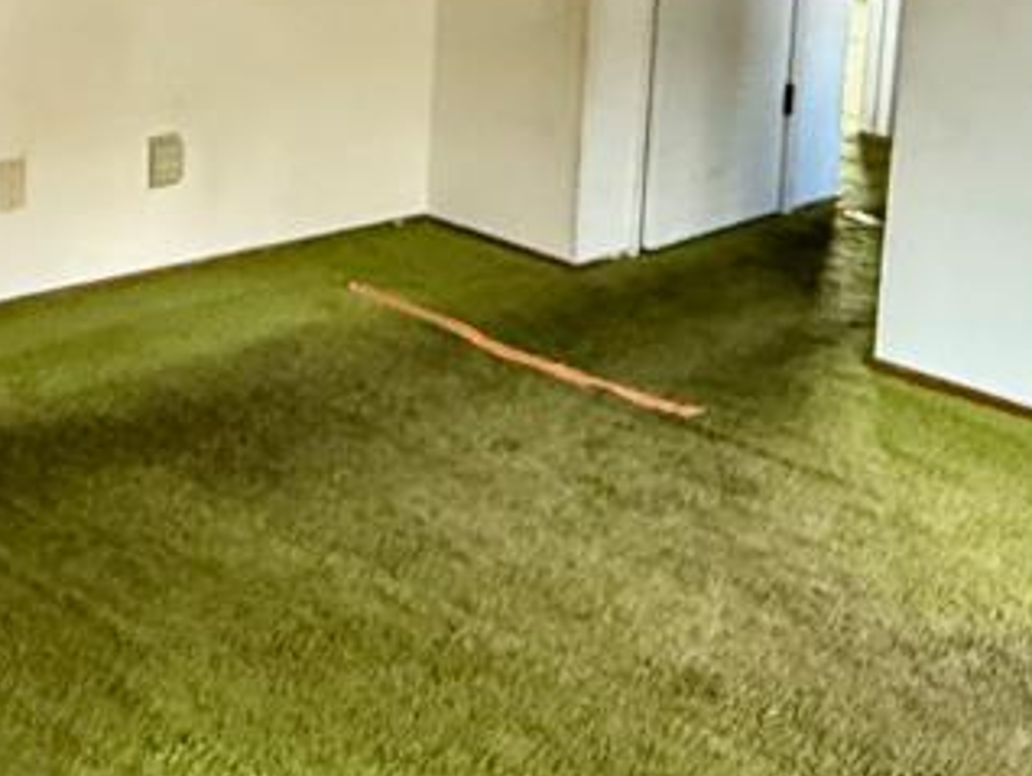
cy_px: -37
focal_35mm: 66
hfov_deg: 29.4
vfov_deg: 21.3
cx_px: 497
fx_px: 1969
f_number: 2.2
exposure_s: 1/60
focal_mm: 2.22
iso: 800
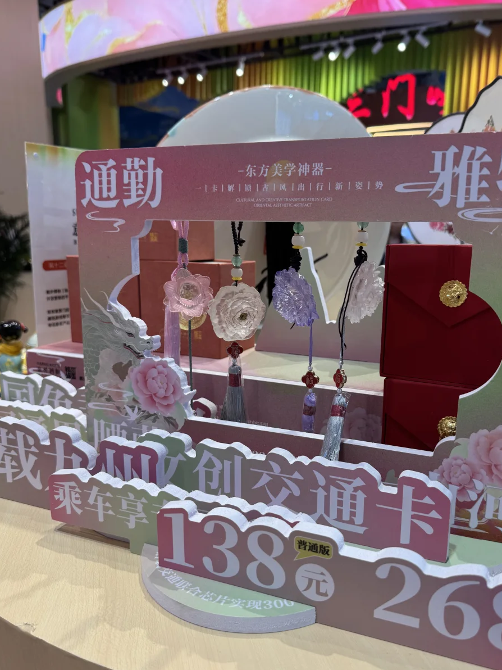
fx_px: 561
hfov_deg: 48.1
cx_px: 279
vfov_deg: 61.5
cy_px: 366
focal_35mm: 29
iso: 64
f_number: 1.78
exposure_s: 1/121
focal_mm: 6.76
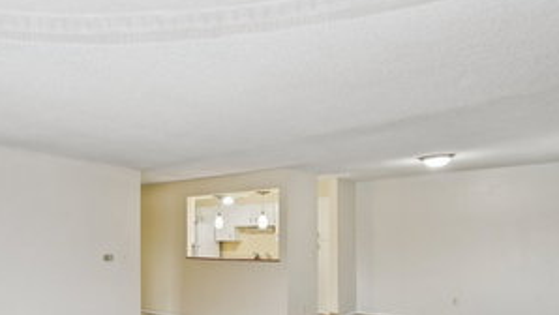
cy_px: 247
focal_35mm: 27
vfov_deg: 41.3
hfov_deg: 63.7
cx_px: 111
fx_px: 400
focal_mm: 10
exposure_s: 1/20
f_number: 8
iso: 400
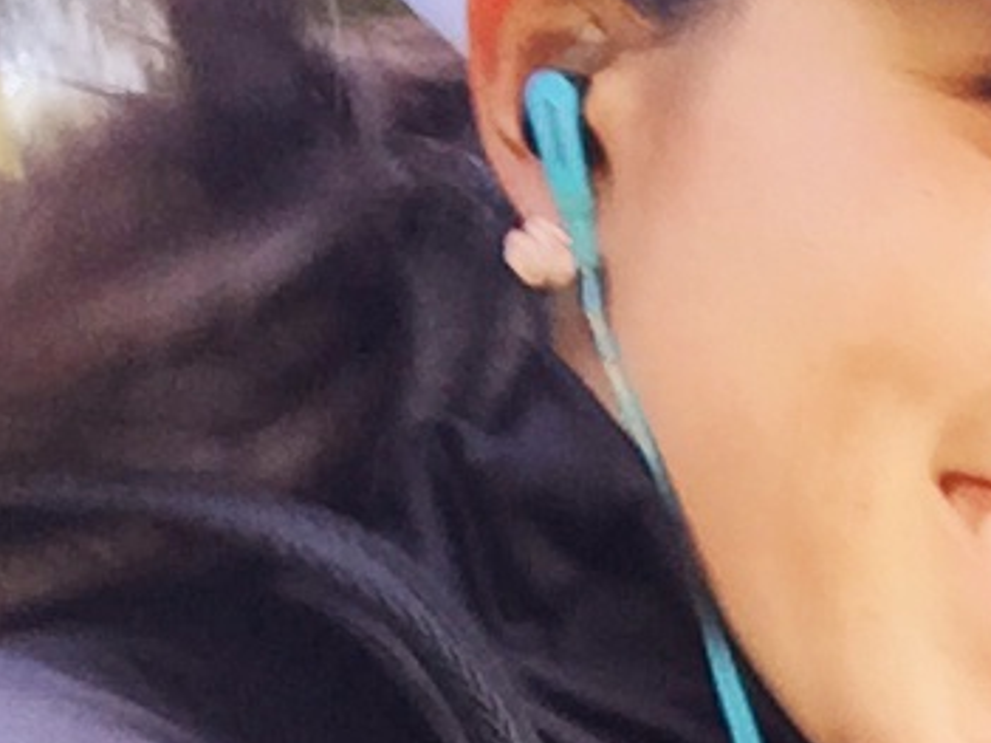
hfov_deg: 16.1
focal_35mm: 113
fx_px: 3234
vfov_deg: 13.0
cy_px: 616
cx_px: 1434
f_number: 2.2
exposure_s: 1/125
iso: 32
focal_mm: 2.65
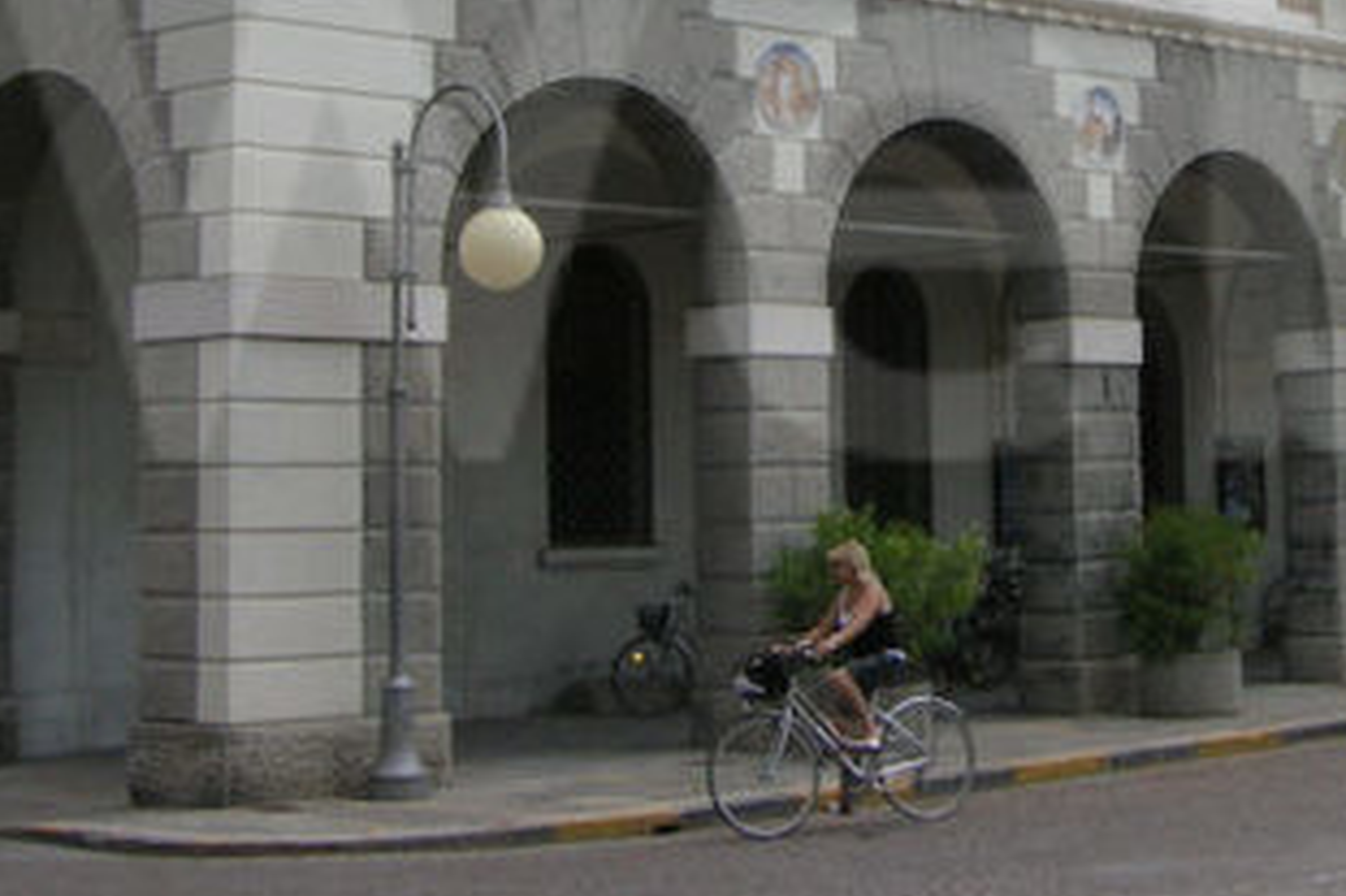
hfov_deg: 25.3
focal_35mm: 79
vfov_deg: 16.7
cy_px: -91
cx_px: 1043
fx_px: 2952
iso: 71
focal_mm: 5.7
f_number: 4.9
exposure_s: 1/392
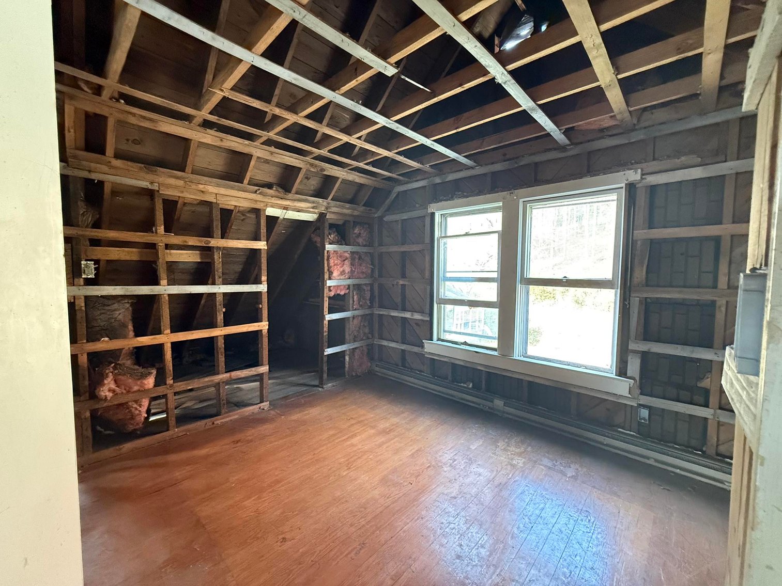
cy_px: 293
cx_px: 391
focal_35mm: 14
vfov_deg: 85.7
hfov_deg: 102.1
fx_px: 316
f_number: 2.2
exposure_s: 1/60
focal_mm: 2.22
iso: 800
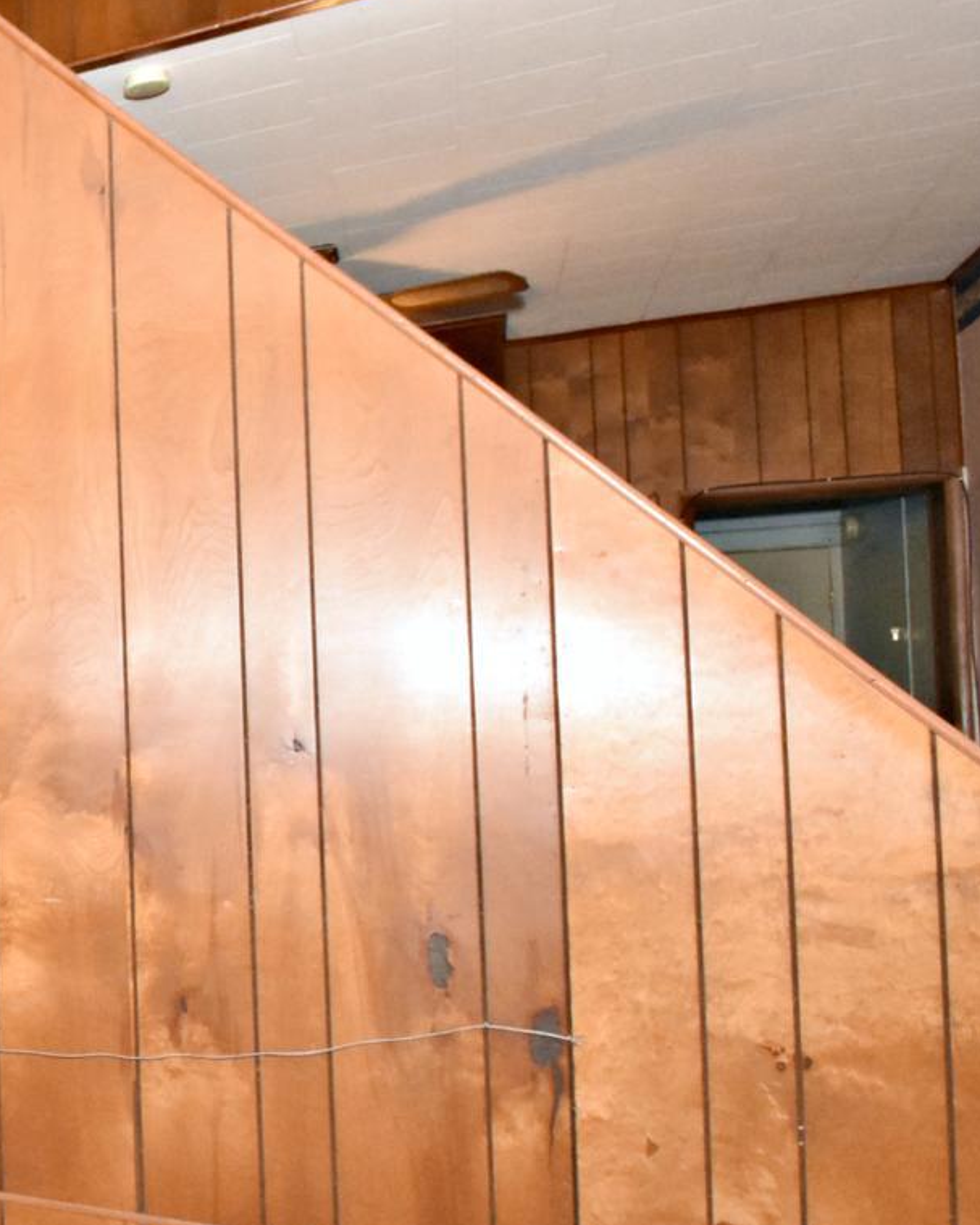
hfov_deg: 26.9
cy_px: 672
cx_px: -510
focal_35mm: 38
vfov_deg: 47.9
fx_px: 1378
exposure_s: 1/60
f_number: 10
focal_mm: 10
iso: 3200
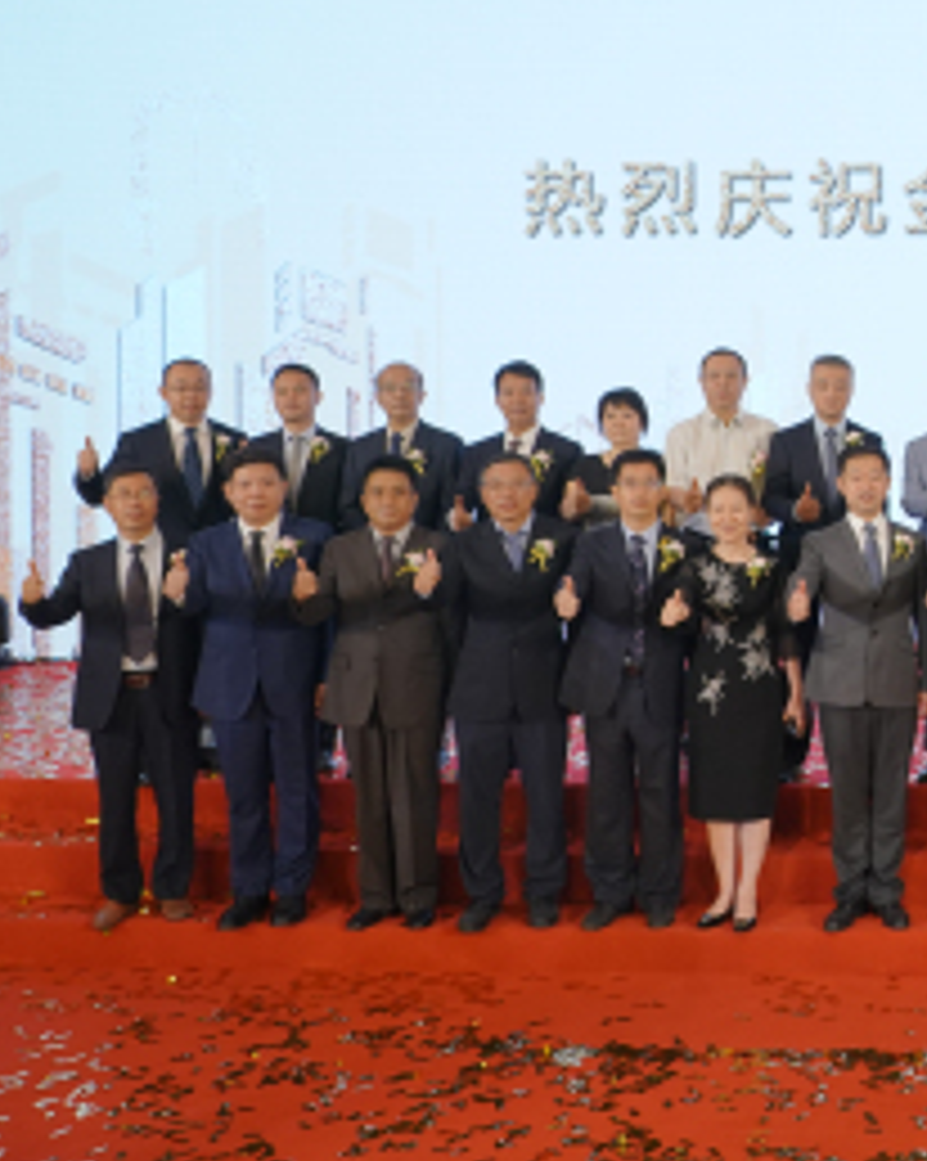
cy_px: 405
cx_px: 1188
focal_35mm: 48
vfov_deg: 38.4
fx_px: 1648
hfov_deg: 26.8
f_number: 6.3
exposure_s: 1/200
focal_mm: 24
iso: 1600
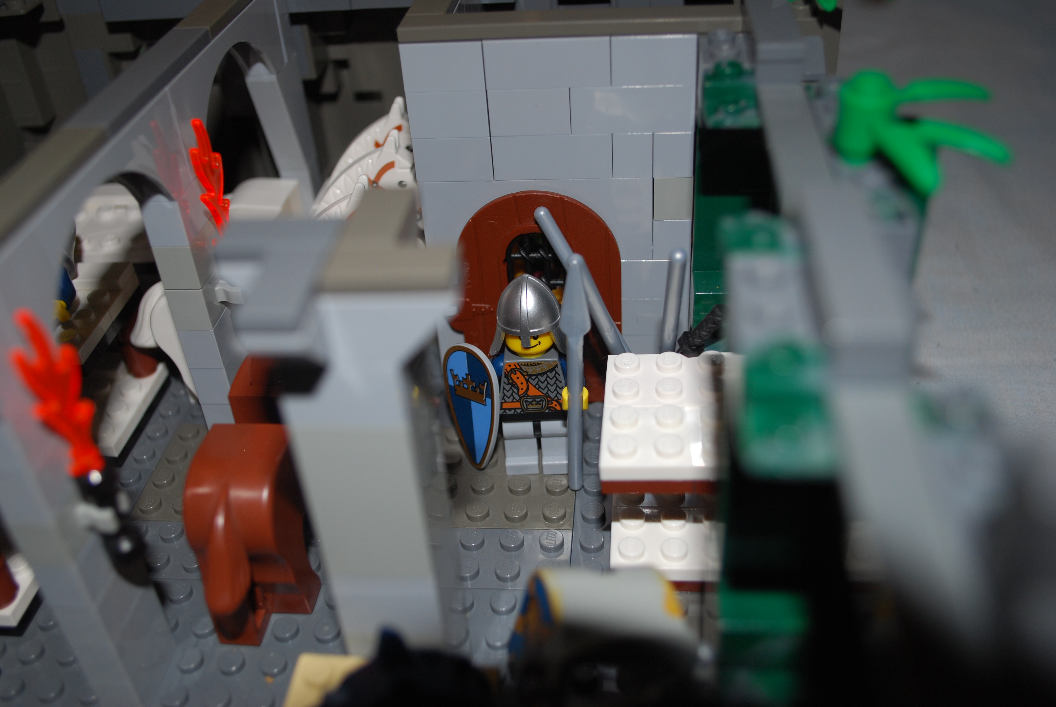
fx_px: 1057
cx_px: 528
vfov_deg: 37.0
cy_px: 354
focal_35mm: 36
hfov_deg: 53.1
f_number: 4.2
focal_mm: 24
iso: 200
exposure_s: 1/60
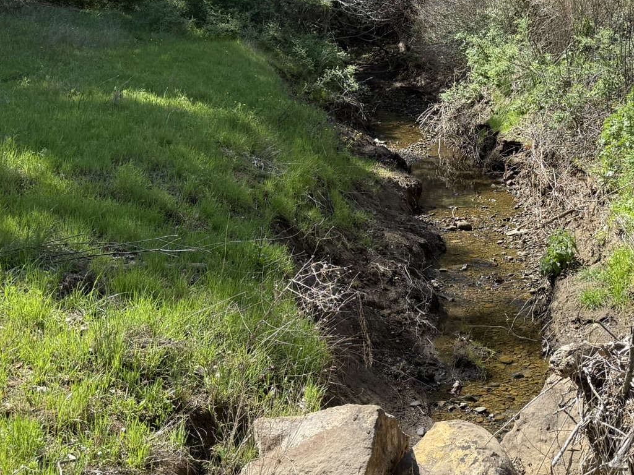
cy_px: 190
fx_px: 879
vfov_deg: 30.2
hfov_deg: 38.8
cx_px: 466
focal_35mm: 48
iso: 80
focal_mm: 6.76
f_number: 1.78
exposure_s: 1/1727
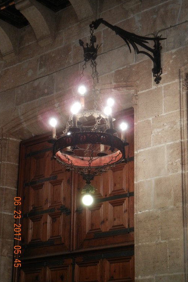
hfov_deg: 16.9
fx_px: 634
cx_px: 102
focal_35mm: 81
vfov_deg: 25.1
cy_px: 142
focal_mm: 13.9
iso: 350
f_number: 4.3
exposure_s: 1/30
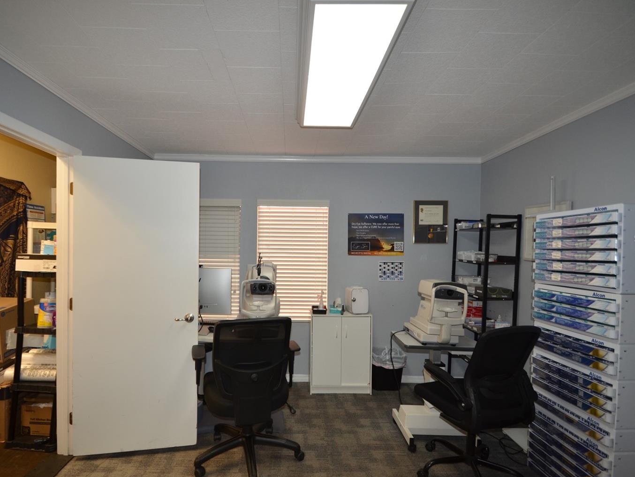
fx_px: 312
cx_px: 300
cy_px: 238
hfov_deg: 90.9
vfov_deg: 74.7
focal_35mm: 17
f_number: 4
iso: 450
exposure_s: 1/60
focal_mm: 10
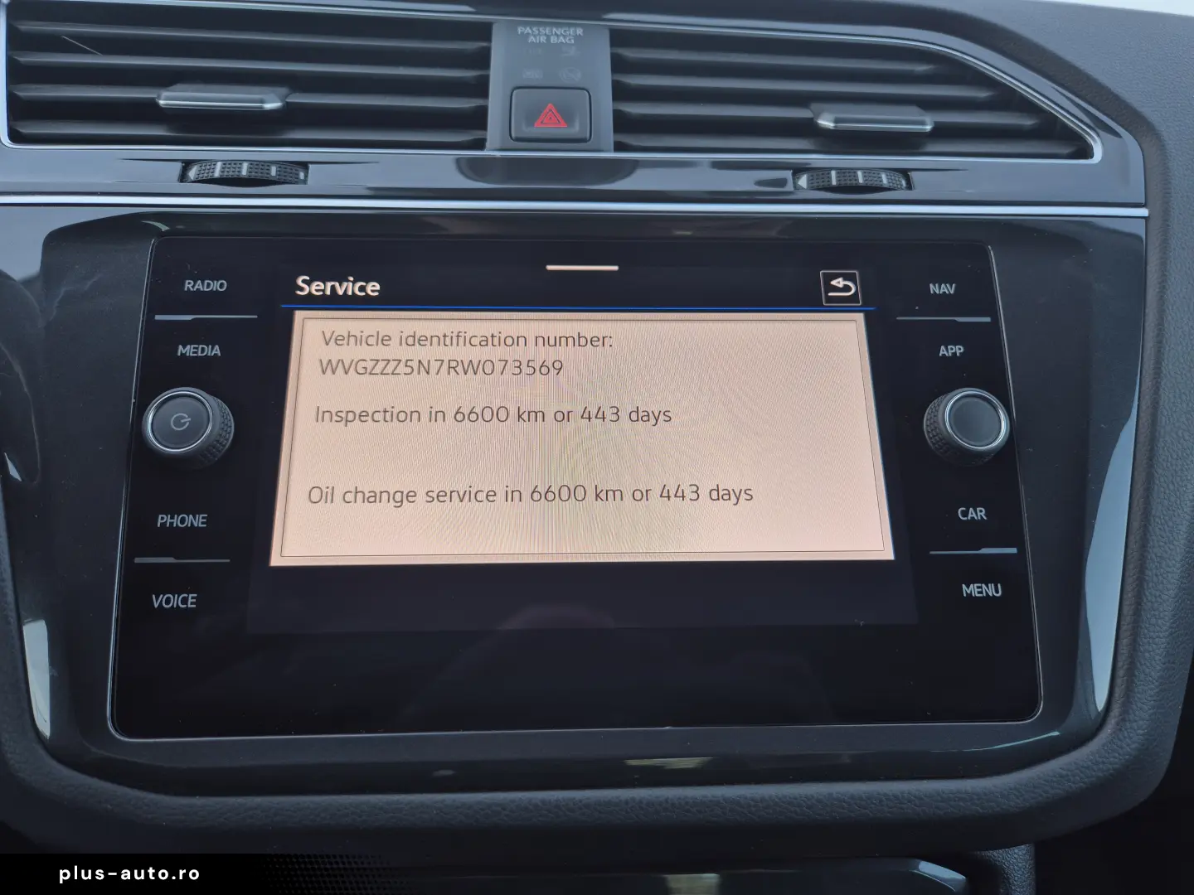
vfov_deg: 58.9
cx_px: 597
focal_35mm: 23
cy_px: 448
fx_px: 793
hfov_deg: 73.9
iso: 40
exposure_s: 1/60
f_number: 1.8
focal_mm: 5.4
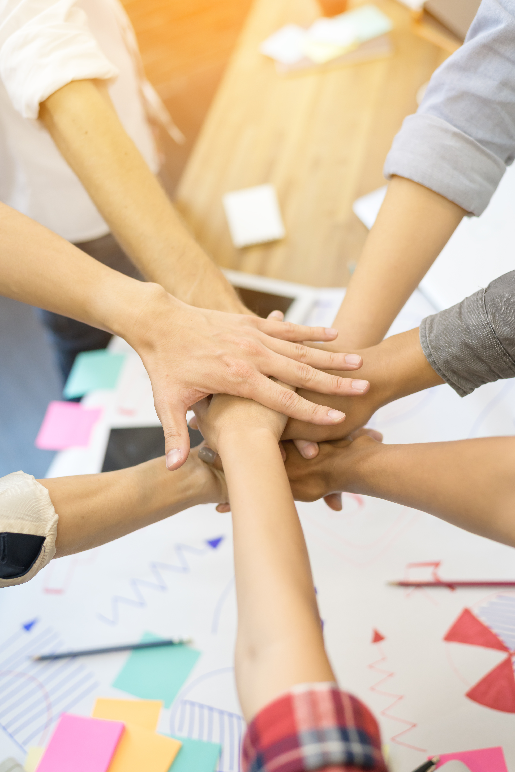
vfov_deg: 39.6
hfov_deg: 27.0
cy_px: 386
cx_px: 258
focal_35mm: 50
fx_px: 1073
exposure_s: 1/160
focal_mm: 50
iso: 400
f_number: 2.8
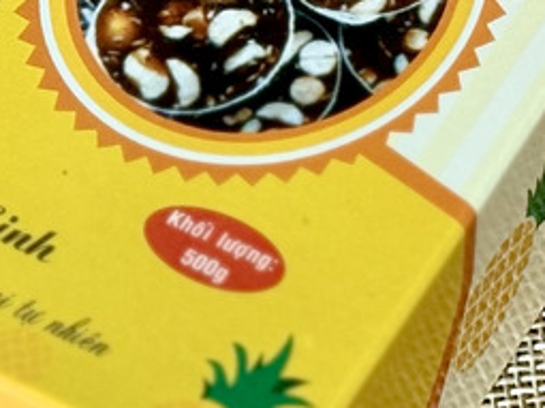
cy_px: -226
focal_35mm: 188
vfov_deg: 7.7
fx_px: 2959
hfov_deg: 10.5
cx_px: 507
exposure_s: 1/60
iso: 100
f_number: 1.78
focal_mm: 6.76
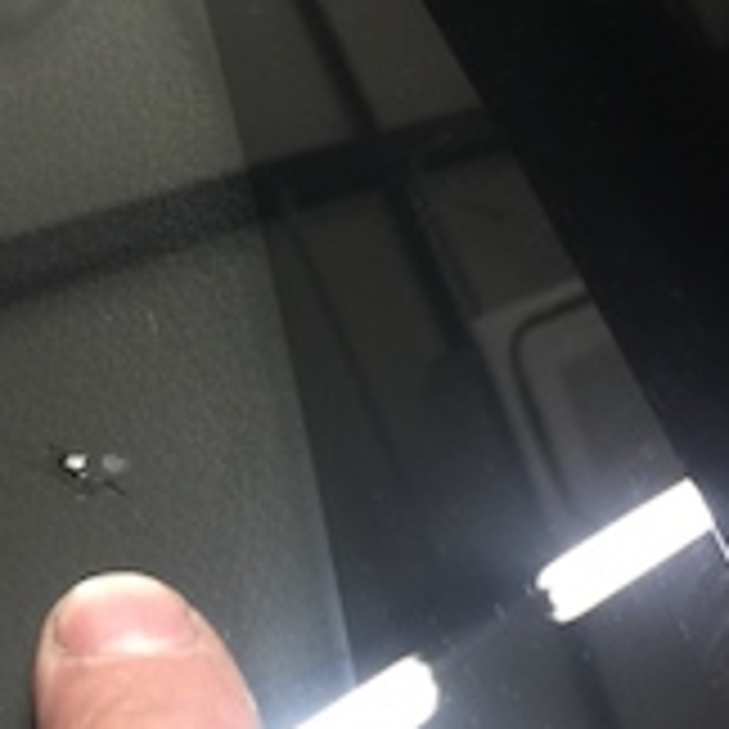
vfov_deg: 22.6
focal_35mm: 76
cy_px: 513
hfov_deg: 22.1
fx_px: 1811
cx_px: 50
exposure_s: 1/4
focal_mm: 4.15
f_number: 2.2
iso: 64
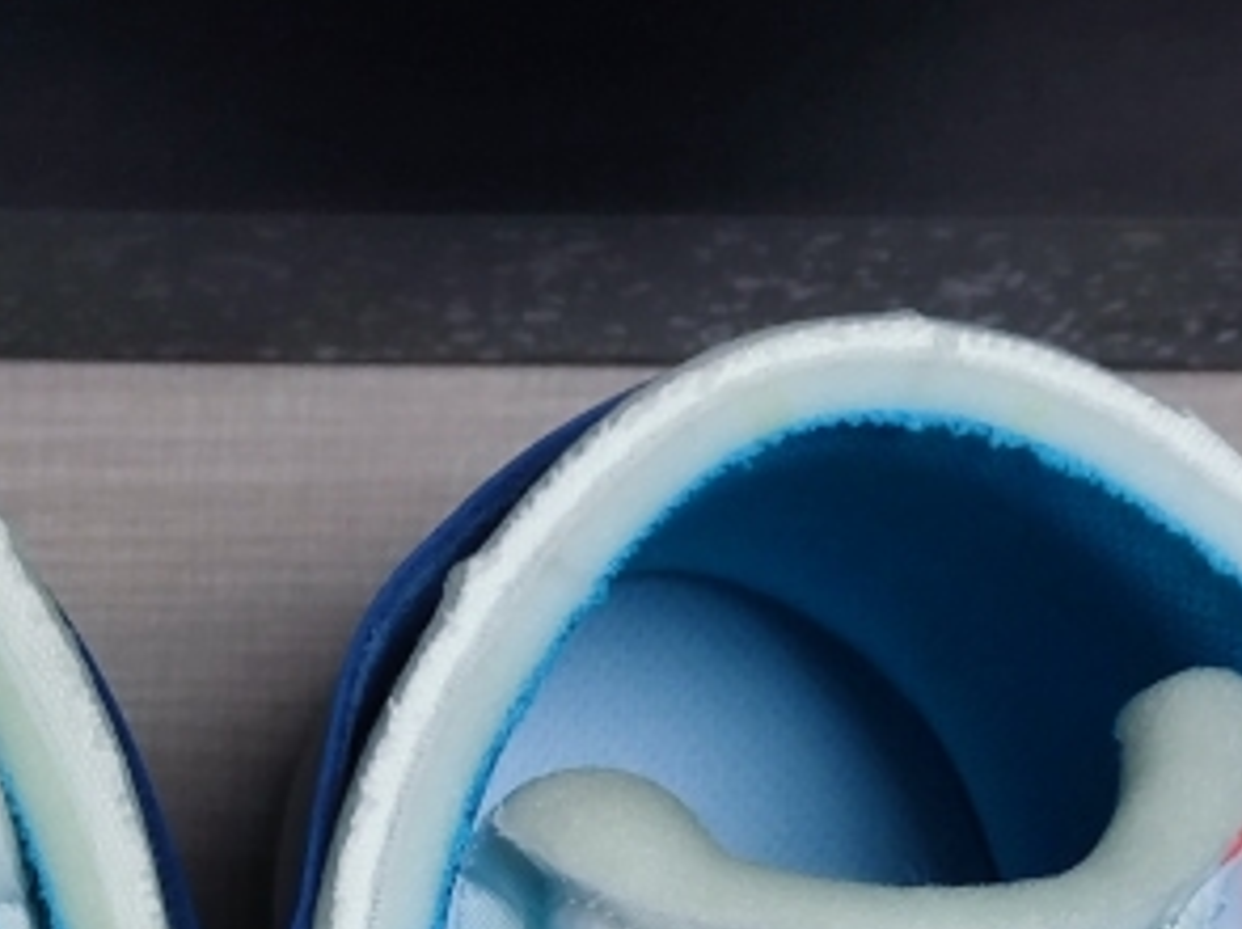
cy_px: 1693
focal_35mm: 209
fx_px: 7493
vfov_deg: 6.9
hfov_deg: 9.4
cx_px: 97
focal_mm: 6.72
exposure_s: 1/100
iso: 210
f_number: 1.69
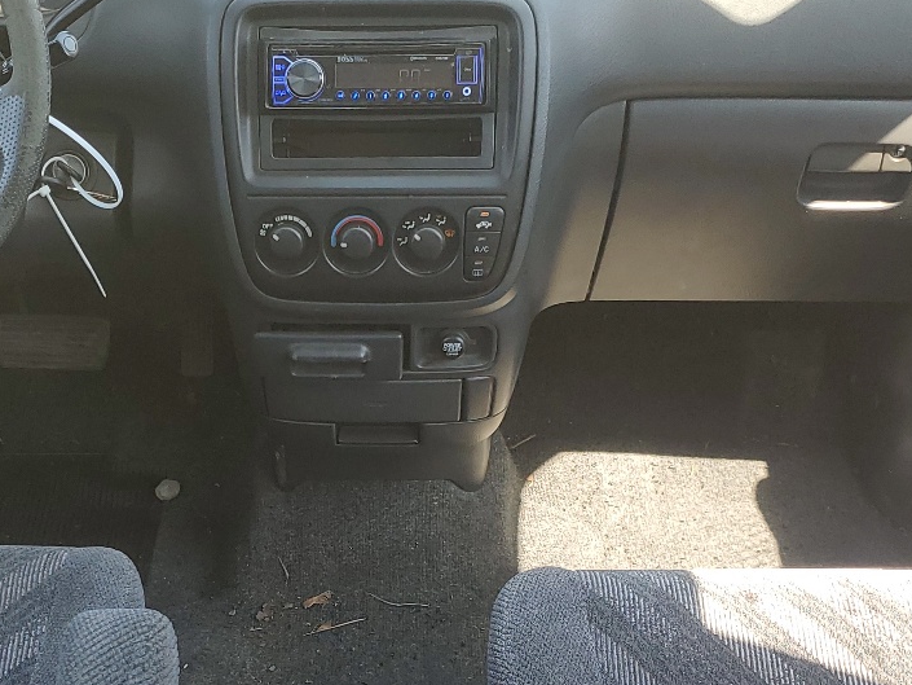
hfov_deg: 32.5
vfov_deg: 24.4
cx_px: 318
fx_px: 1555
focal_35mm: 59
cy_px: 562
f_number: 1.5
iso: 50
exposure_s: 1/196
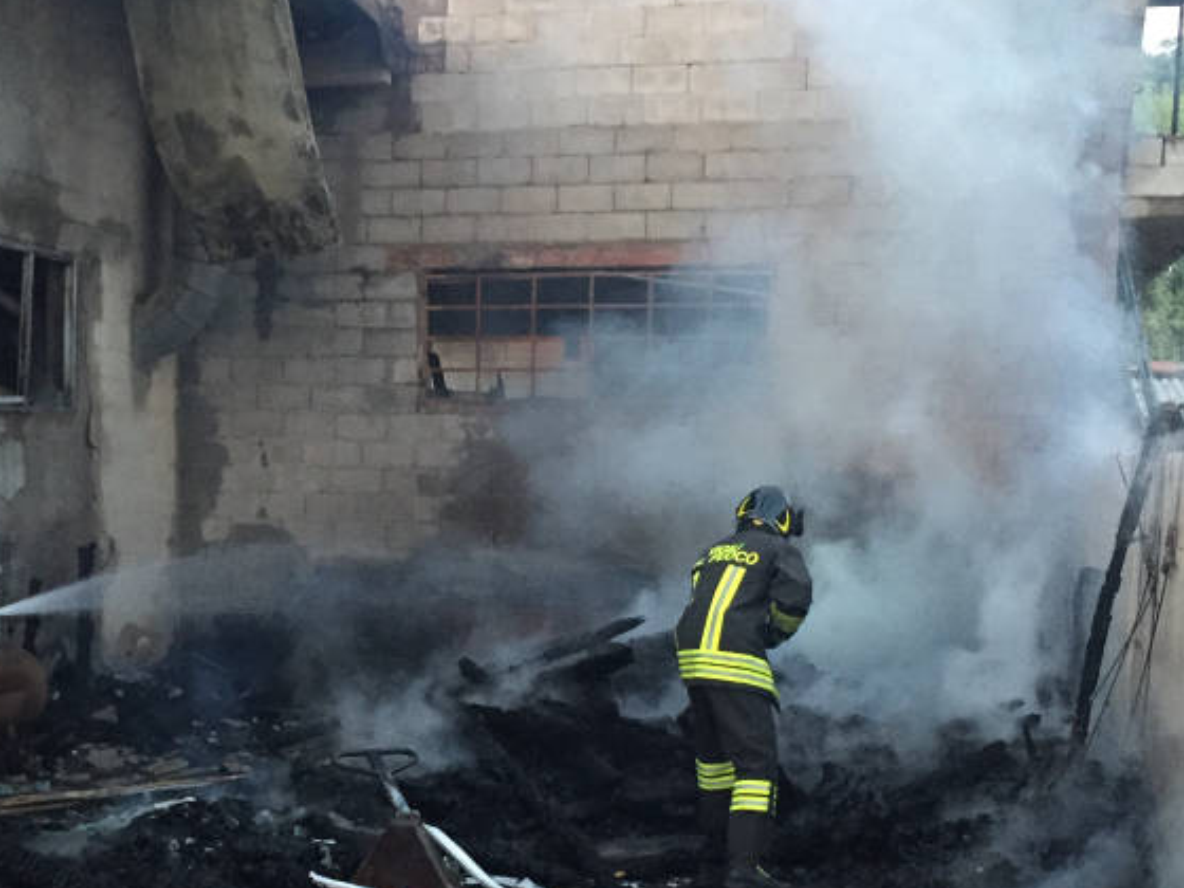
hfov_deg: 36.1
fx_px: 1813
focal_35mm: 53
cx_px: 493
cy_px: 581
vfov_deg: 27.4
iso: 250
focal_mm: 4.15
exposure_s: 1/30
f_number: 2.2
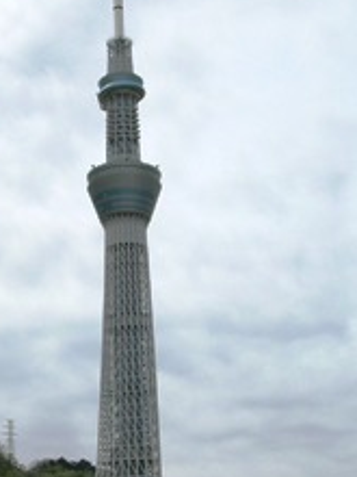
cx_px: 117
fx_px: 1073
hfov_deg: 18.8
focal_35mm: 78
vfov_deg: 24.9
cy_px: 318
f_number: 5.6
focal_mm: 5.8
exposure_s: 1/633
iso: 50
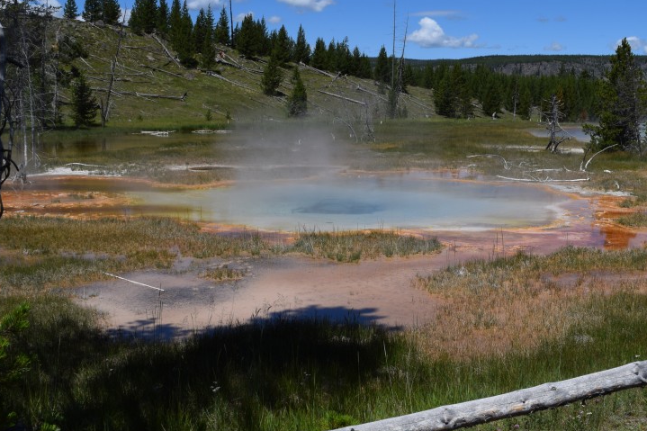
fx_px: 844
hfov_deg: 41.6
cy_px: 184
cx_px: 404
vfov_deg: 28.6
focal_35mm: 47
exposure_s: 1/500
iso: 200
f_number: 11
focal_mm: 22
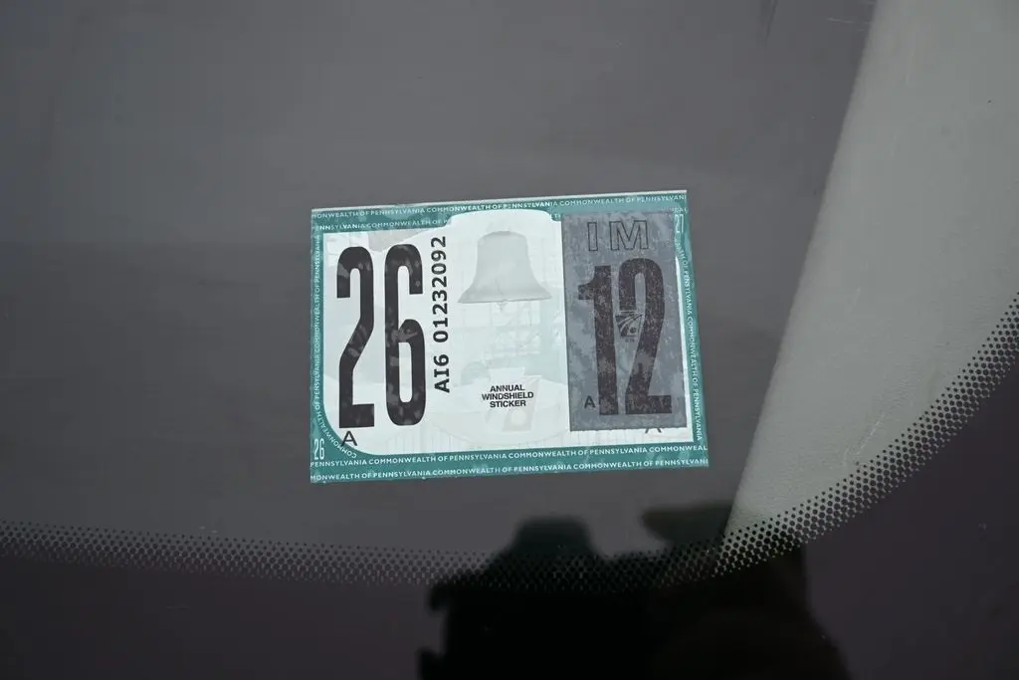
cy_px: 340
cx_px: 510
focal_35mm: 38
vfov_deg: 35.5
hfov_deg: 51.3
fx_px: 1062
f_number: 4.2
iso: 220
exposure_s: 1/250
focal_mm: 25
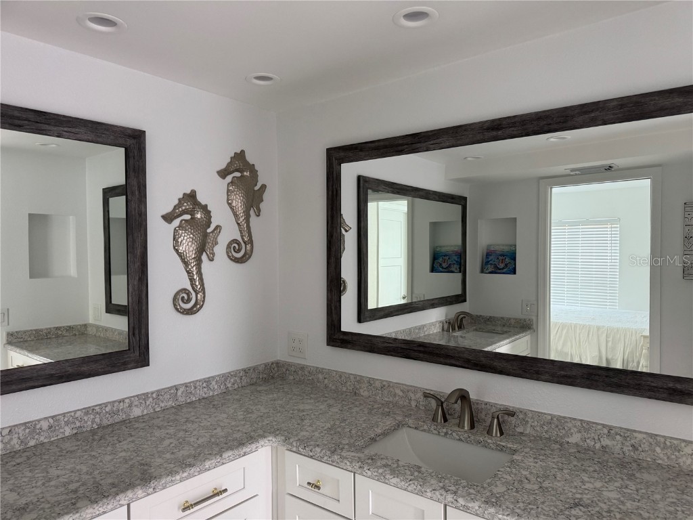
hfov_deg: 71.6
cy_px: 260
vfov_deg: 56.8
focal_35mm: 24
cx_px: 346
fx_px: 480
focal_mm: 6.76
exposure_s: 1/60
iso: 200
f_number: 1.78
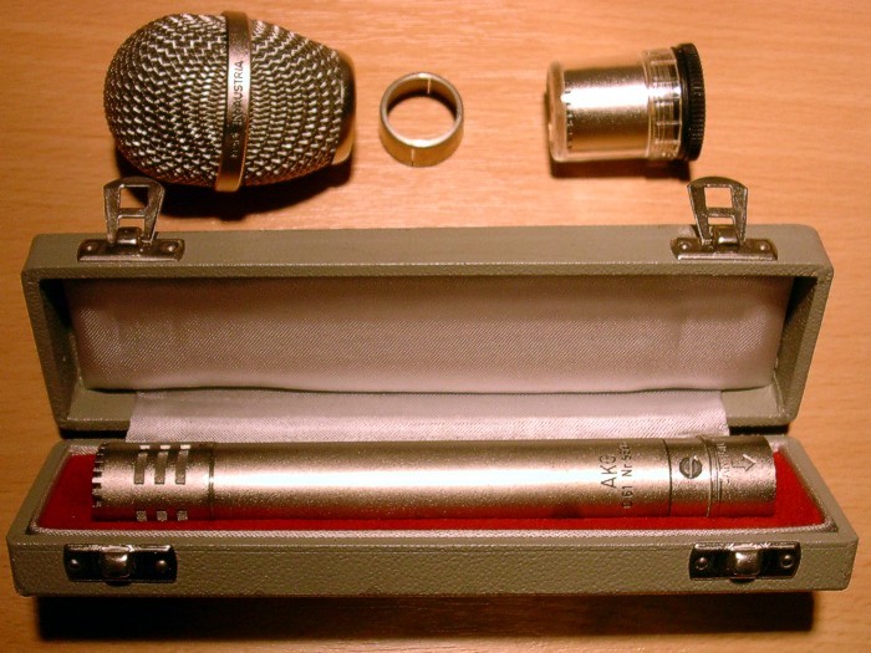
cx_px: 436
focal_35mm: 45
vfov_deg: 32.2
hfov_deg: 42.1
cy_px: 326
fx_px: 1132
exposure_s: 1/53.8
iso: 70
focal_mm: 6.7
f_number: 2.9
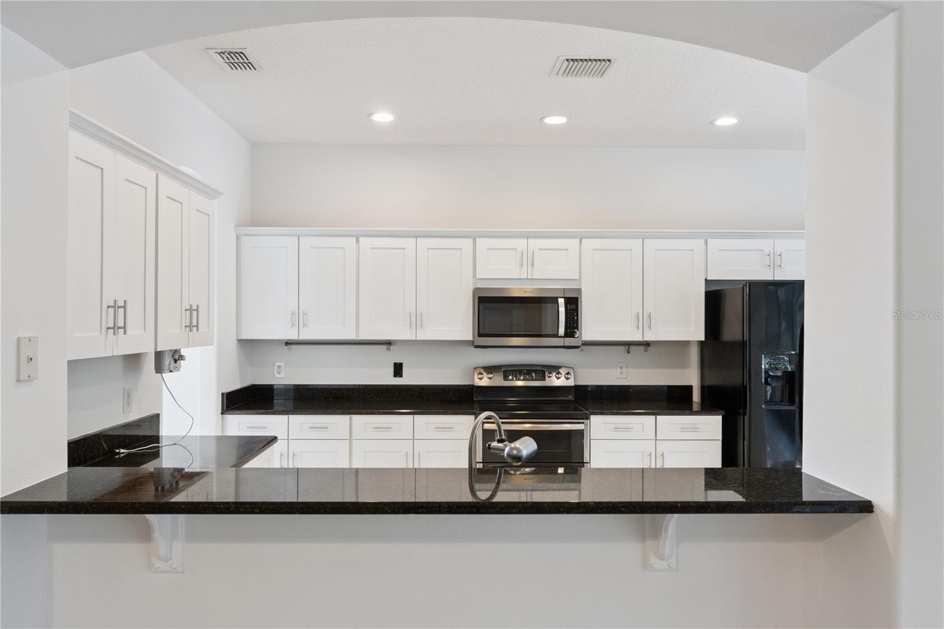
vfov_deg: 53.1
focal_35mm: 24
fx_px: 629
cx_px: 472
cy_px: 314
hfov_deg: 73.8
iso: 800
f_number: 10
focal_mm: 16.6
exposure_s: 1/20
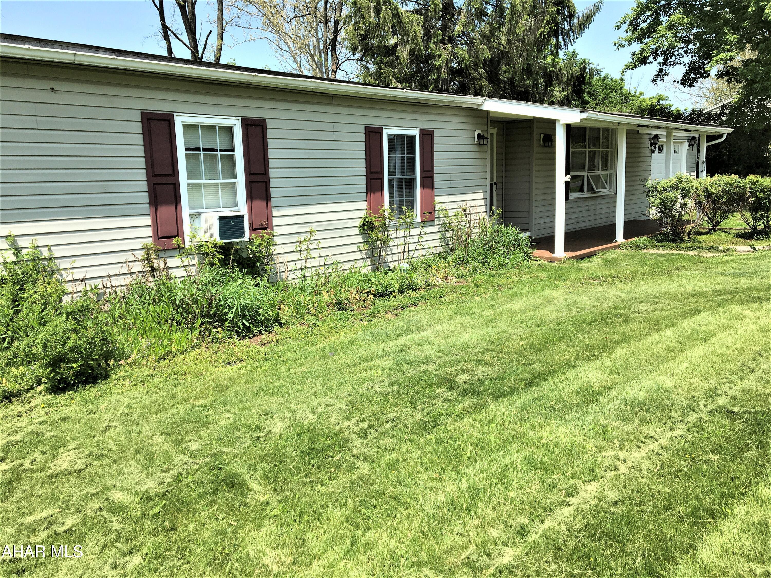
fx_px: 646
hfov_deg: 61.7
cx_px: 386
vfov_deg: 48.2
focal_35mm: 29
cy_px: 289
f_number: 2.2
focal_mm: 4.15
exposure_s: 1/1221
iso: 25
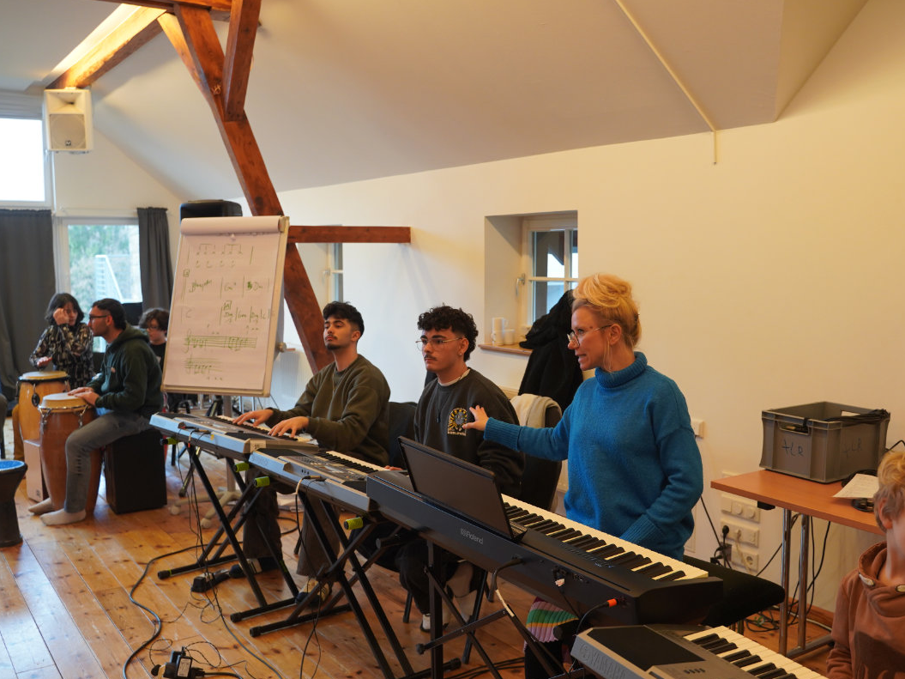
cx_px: 490
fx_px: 915
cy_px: 343
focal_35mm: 35
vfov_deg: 40.7
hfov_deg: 52.6
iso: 1250
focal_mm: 30
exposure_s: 1/160
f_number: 4
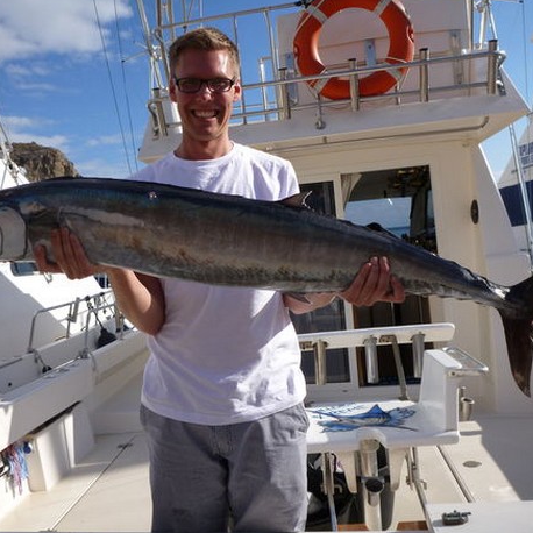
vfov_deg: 48.4
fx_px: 592
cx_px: 213
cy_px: 260
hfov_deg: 48.2
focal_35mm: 34
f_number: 3.3
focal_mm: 4.9
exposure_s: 1/1300
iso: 100
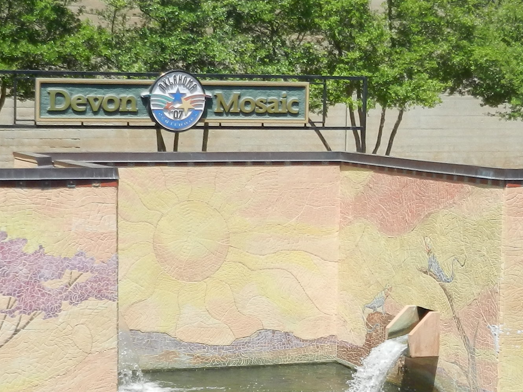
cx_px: 258
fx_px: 1723
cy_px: 341
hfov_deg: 17.3
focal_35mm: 114
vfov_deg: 12.9
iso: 160
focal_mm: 6.9
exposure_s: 1/800
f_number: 4
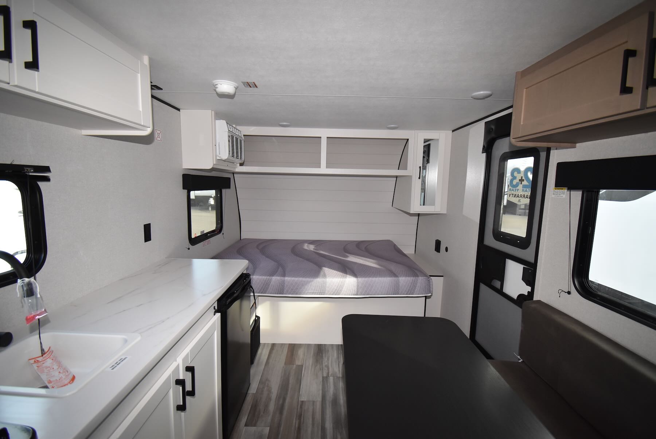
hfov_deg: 100.3
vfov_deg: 77.5
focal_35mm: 15
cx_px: 328
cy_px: 220
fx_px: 274
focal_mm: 10
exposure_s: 1/80
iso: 800
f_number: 4.5
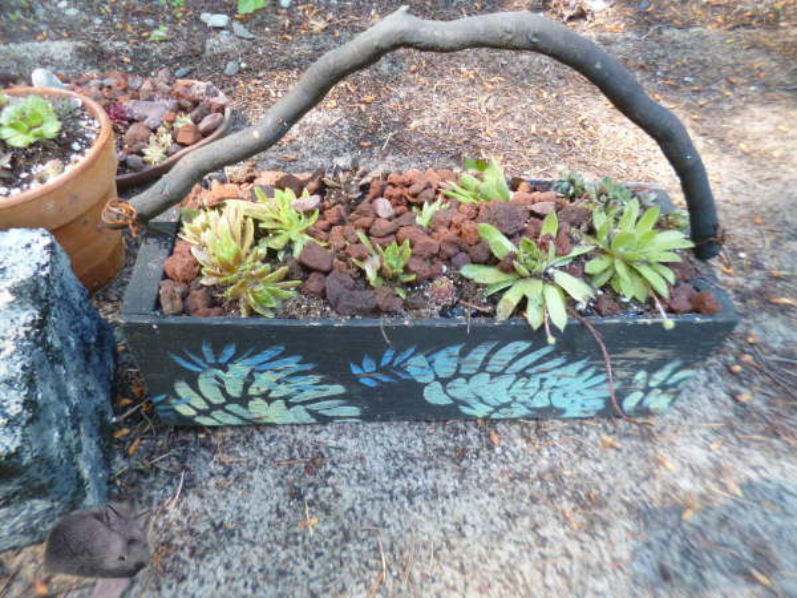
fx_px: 553
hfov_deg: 71.6
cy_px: 299
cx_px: 398
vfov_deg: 56.8
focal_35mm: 24
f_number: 2.5
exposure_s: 1/60
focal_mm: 4.3
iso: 250
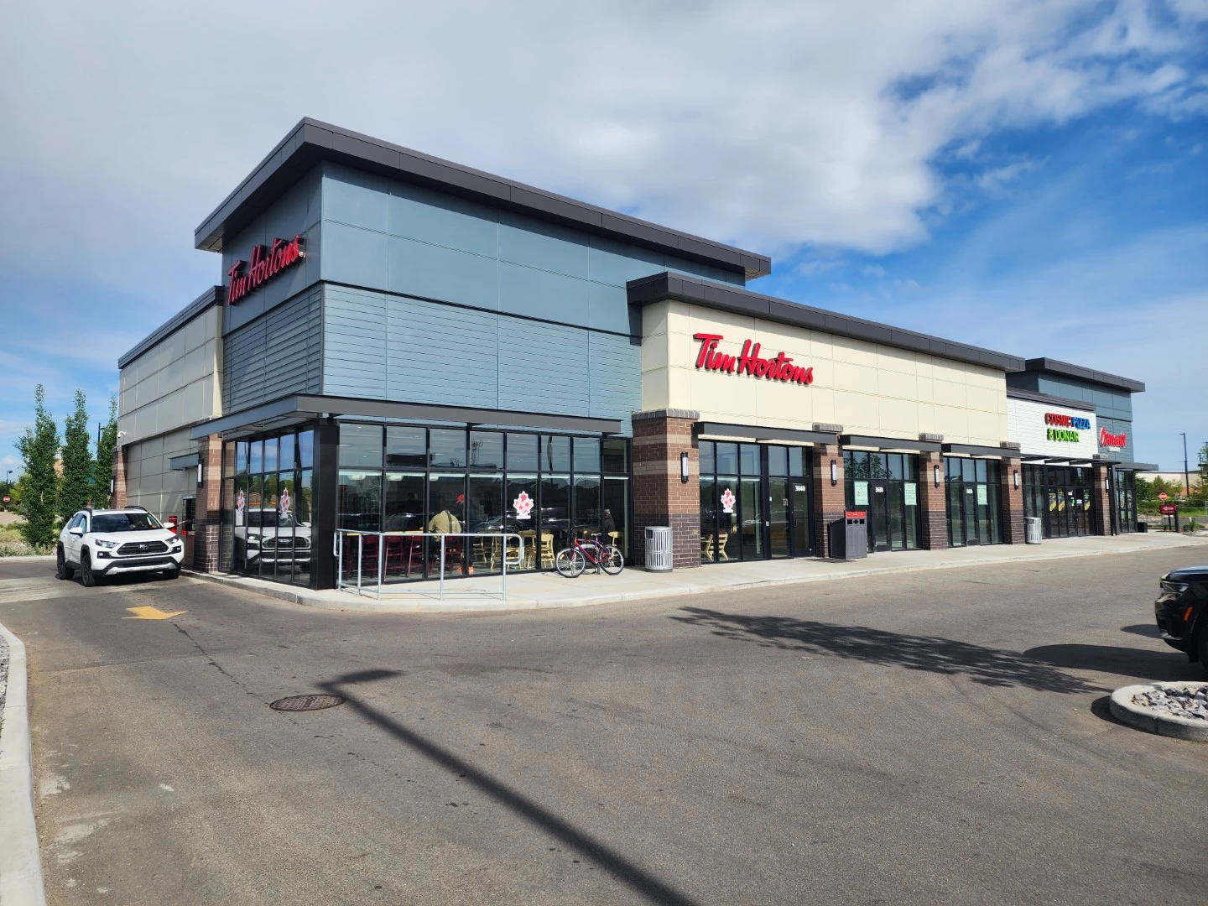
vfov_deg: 58.9
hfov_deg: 73.9
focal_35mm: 23
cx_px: 604
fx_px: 803
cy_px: 453
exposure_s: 1/1195
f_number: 1.8
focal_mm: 6.4
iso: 12
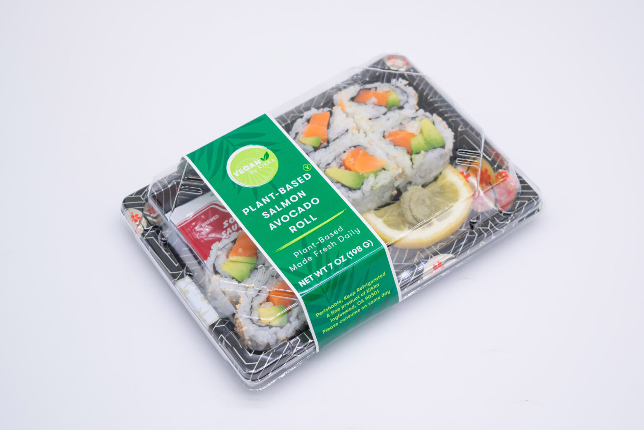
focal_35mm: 60
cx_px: 322
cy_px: 215
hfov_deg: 33.4
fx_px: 1073
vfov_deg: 22.6
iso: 200
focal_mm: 40
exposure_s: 1/250
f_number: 6.3
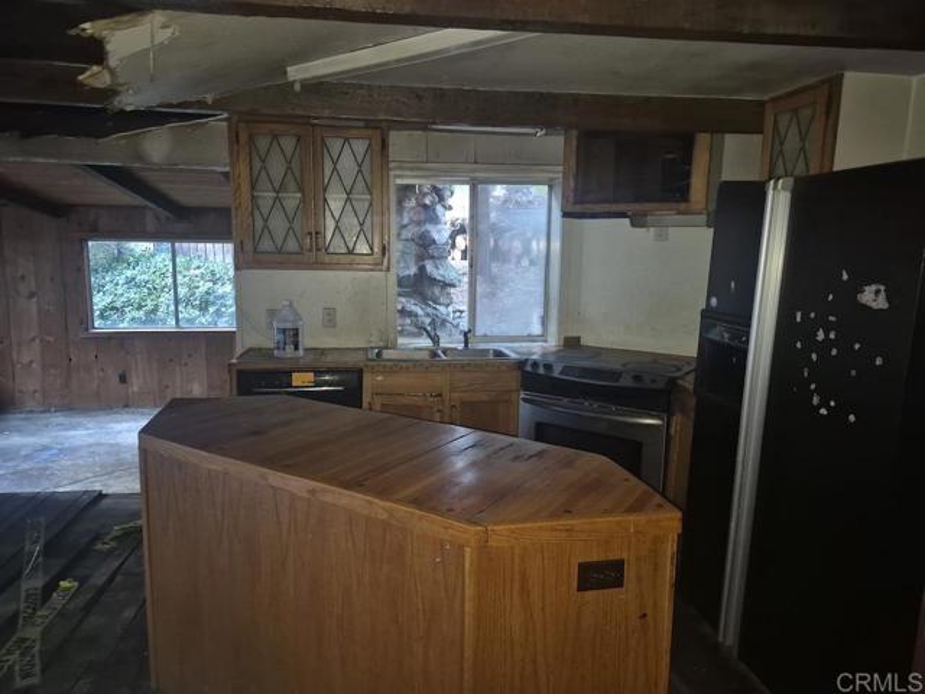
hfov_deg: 73.9
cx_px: 462
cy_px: 347
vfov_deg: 58.9
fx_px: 615
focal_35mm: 23
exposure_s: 1/8
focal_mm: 5.4
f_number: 1.8
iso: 1000
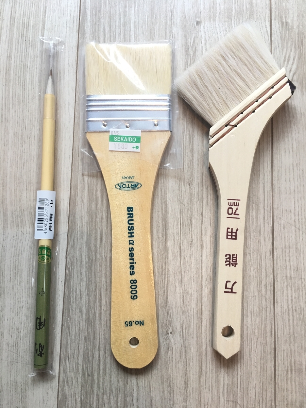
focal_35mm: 29
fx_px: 342
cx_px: 153
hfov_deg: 48.2
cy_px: 204
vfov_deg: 61.7
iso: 25
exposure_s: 1/15
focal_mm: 4.15
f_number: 2.2
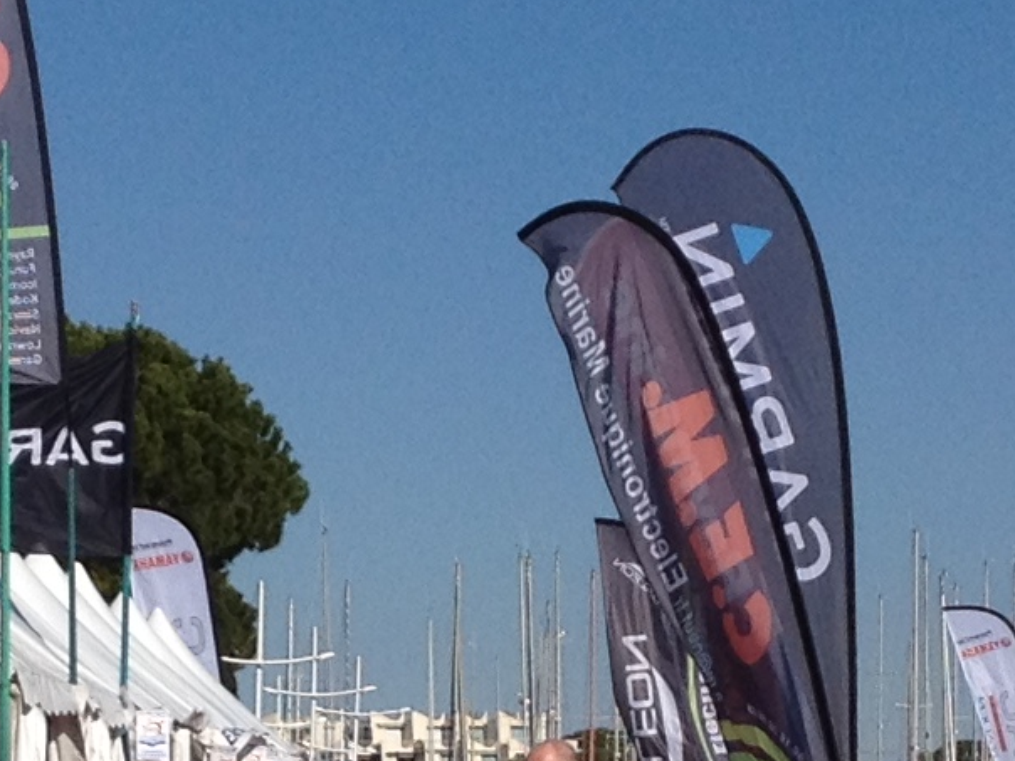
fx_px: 5542
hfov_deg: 10.4
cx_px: 245
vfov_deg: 7.8
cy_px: 800
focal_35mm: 189
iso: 50
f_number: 2.4
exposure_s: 1/3690
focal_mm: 4.28
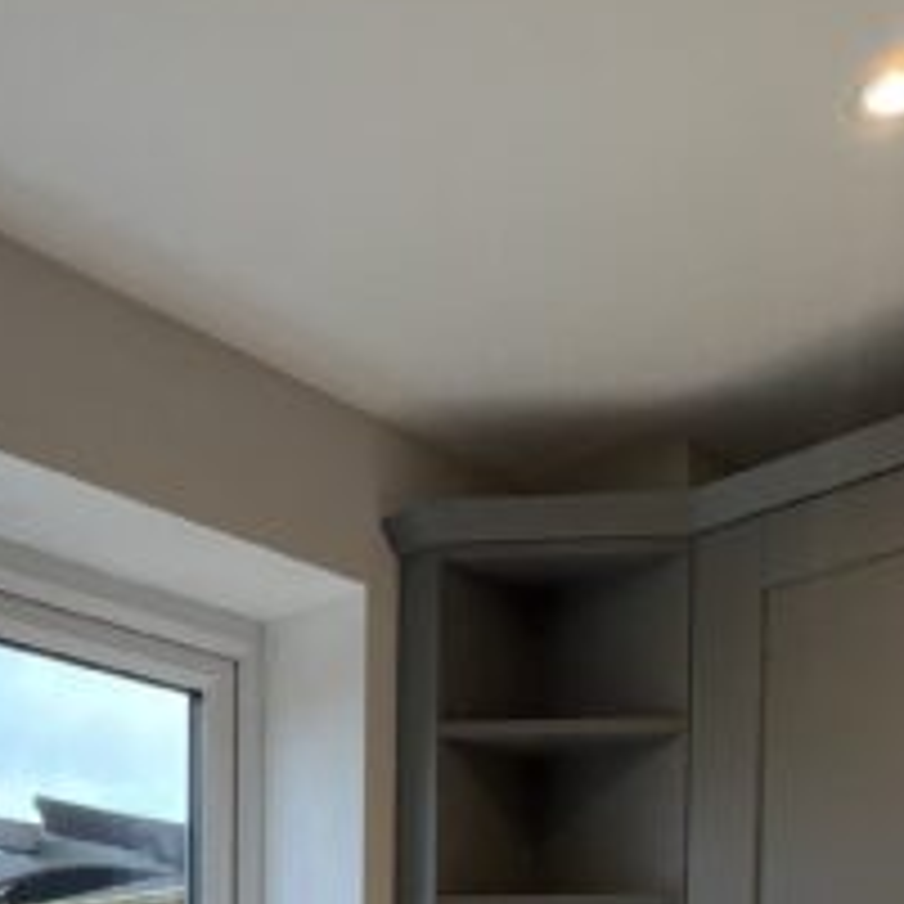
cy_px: 1165
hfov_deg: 36.3
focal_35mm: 44
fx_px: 1300
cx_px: 112
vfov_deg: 30.5
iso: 64
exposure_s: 1/100
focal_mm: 1.57
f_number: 1.8
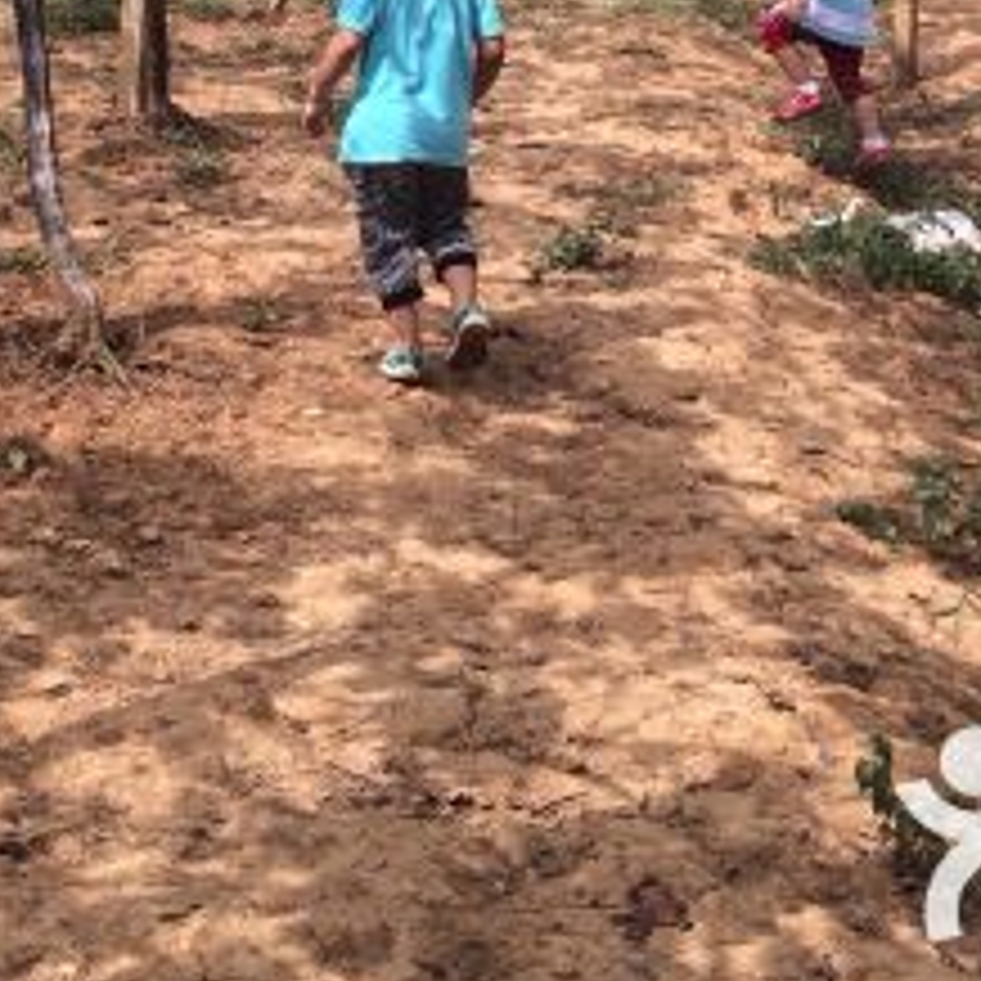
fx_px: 2725
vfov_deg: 19.5
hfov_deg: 20.4
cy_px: -115
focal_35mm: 85
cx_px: 450
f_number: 2.2
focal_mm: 4.12
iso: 32
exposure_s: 1/720
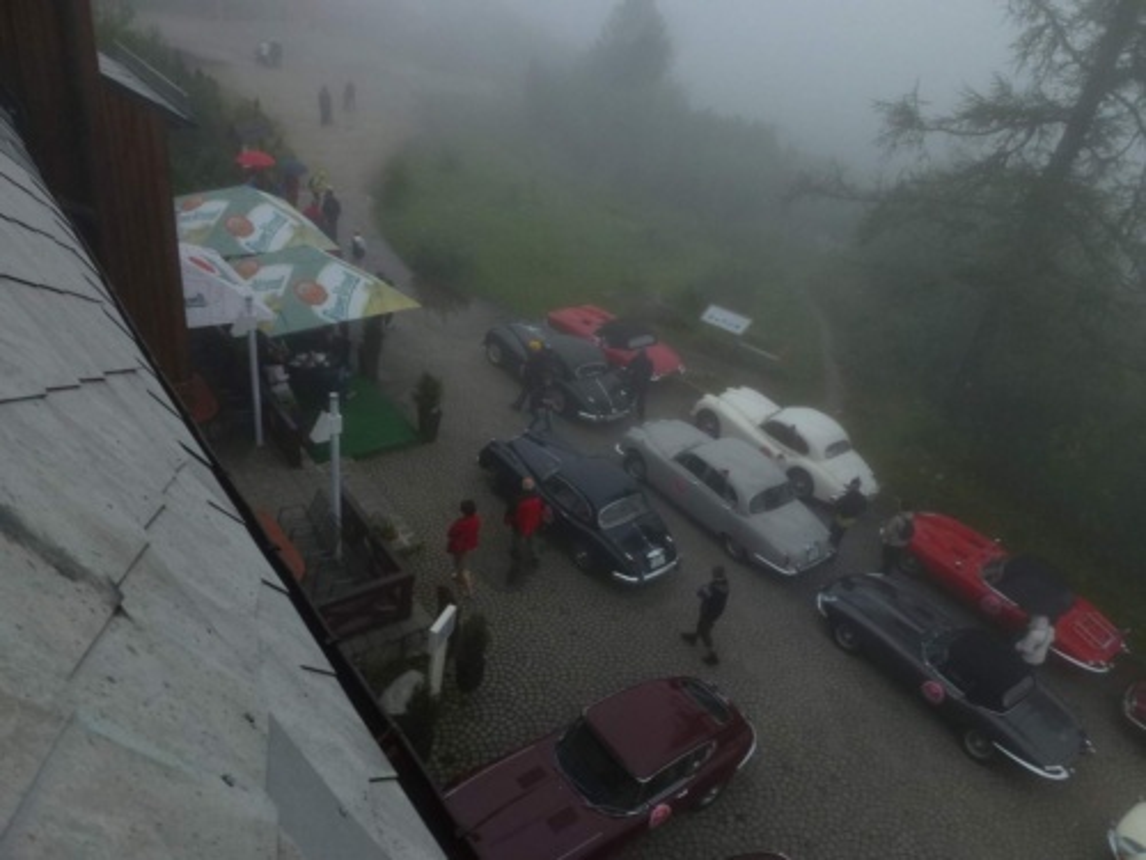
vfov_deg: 56.8
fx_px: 795
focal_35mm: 24
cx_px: 573
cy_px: 430
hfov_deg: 71.6
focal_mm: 4.3
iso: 100
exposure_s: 1/200
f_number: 4
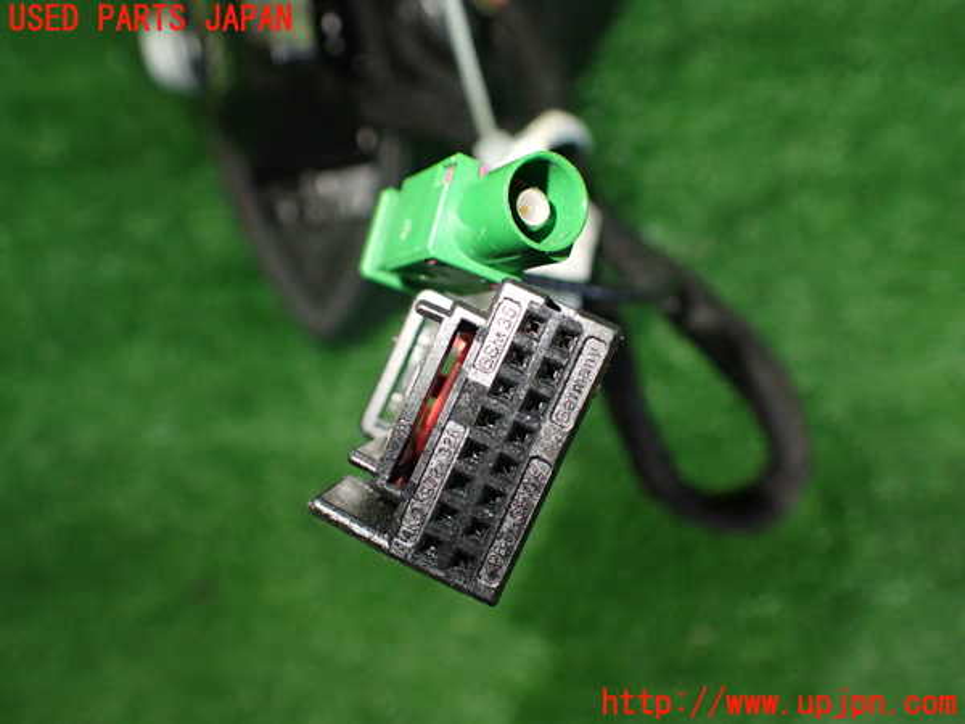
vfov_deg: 46.8
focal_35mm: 30
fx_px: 836
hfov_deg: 60.0
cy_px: 362
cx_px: 482
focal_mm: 5.4
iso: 800
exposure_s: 1/80
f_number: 2.3
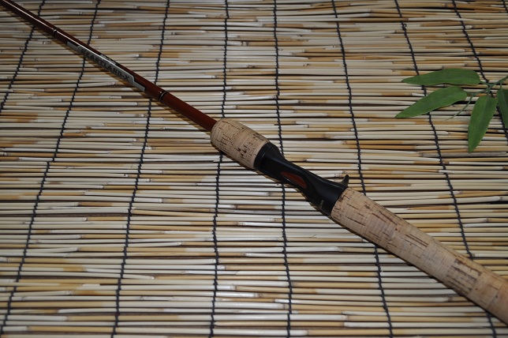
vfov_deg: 34.1
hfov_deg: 49.6
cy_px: 169
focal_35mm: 39
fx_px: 550
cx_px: 254
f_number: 4.2
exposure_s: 1/60
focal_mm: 26
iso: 320
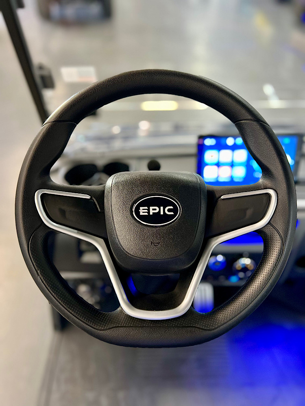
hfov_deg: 53.1
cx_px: 152
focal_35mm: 26
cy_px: 203
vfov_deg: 67.3
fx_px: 305
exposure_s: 1/60
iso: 320
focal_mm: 5.7
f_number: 1.5
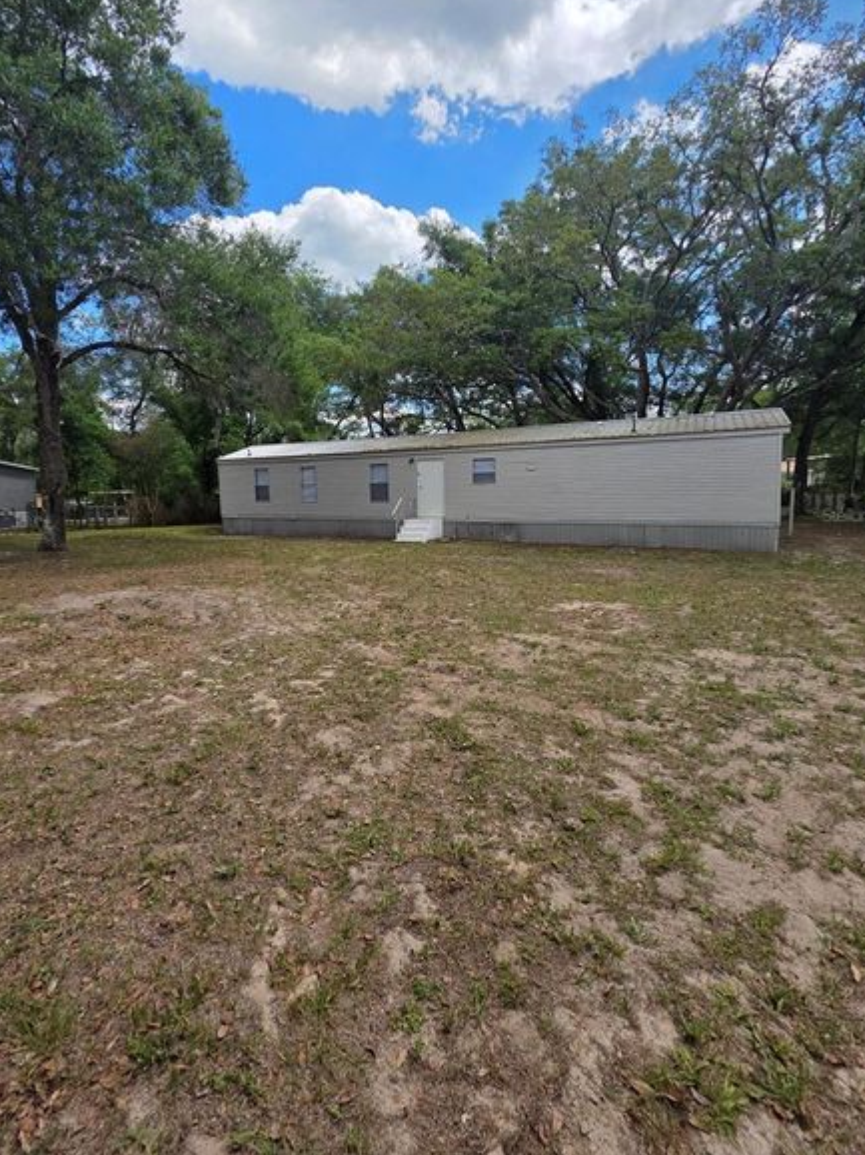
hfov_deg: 81.6
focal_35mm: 15
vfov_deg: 97.8
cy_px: 515
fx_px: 500
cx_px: 402
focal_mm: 2.2
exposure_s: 1/1686
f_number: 1.9
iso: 40
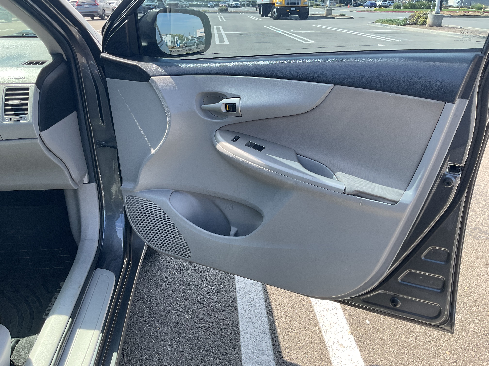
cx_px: 244
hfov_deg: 61.7
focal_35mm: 29
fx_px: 410
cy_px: 183
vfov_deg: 48.2
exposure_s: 1/307
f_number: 1.8
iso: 16
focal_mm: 3
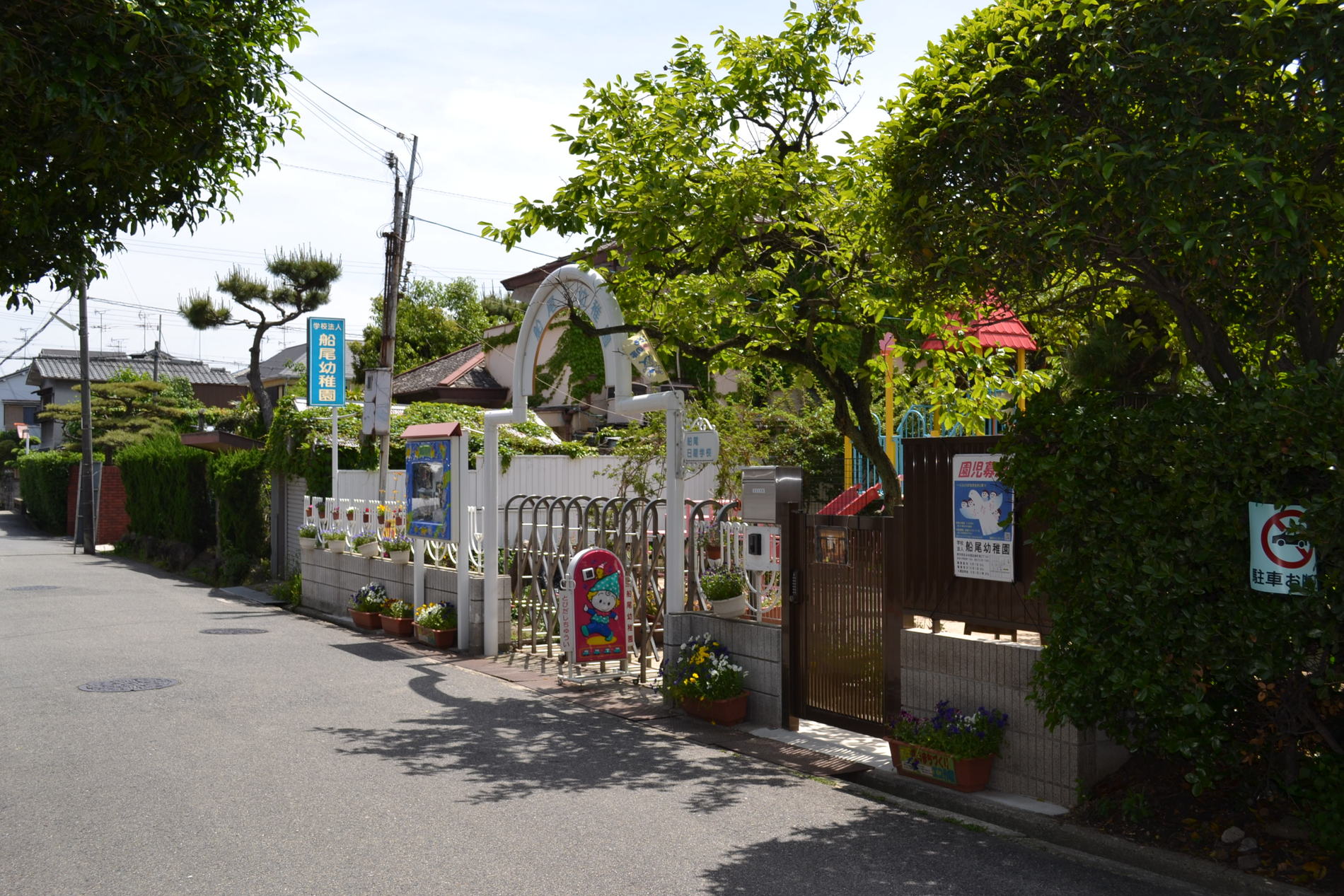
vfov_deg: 36.9
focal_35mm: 36
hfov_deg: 53.1
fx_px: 1344
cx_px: 672
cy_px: 448
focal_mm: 24
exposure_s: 1/200
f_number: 8
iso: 100
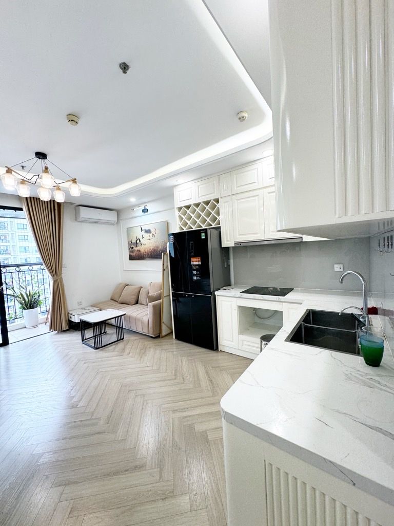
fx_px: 212
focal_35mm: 14
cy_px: 263
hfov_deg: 85.7
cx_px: 197
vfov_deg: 102.1
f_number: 2.2
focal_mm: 2.22
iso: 80
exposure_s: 1/100
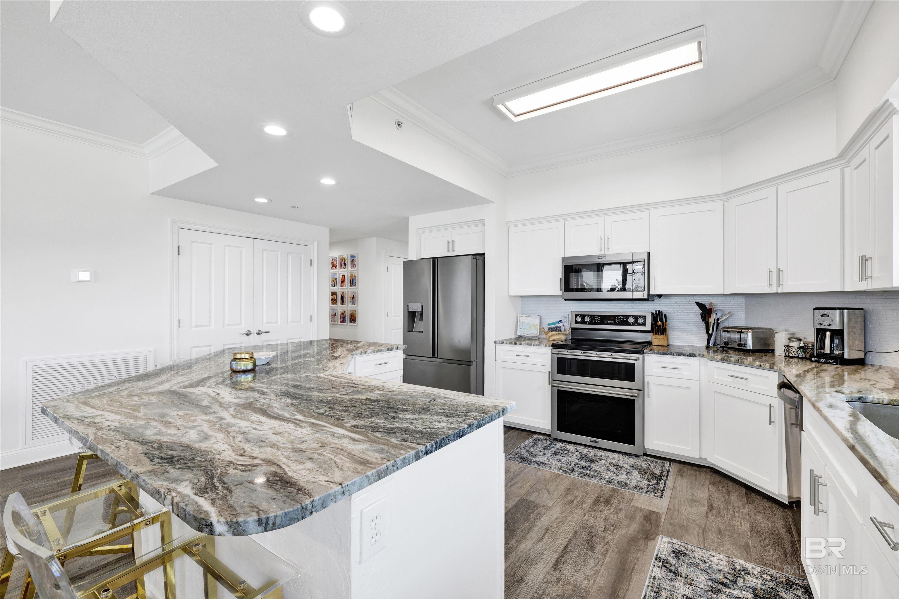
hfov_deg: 100.4
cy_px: 300
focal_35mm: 15
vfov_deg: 77.3
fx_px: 375
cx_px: 450
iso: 400
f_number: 11
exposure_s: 1/25
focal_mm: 15
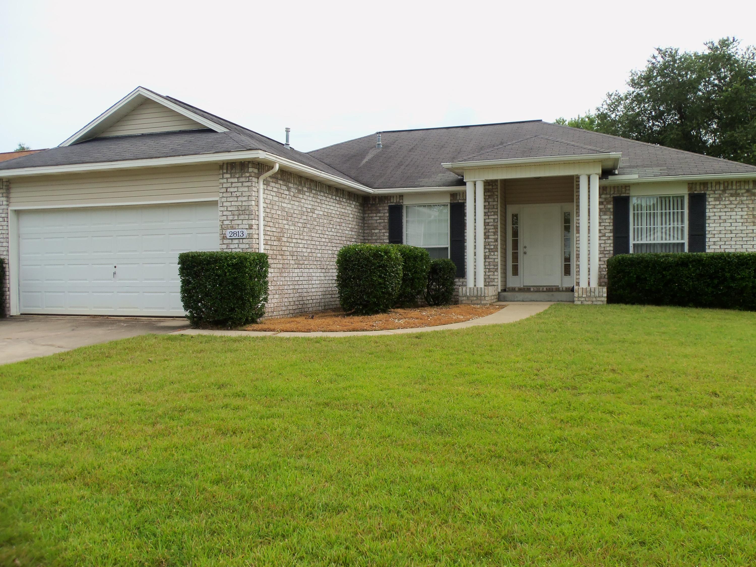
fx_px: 633
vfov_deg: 48.2
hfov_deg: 61.7
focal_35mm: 29
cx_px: 378
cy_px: 284
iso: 80
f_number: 3.4
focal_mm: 5.2
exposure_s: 1/500
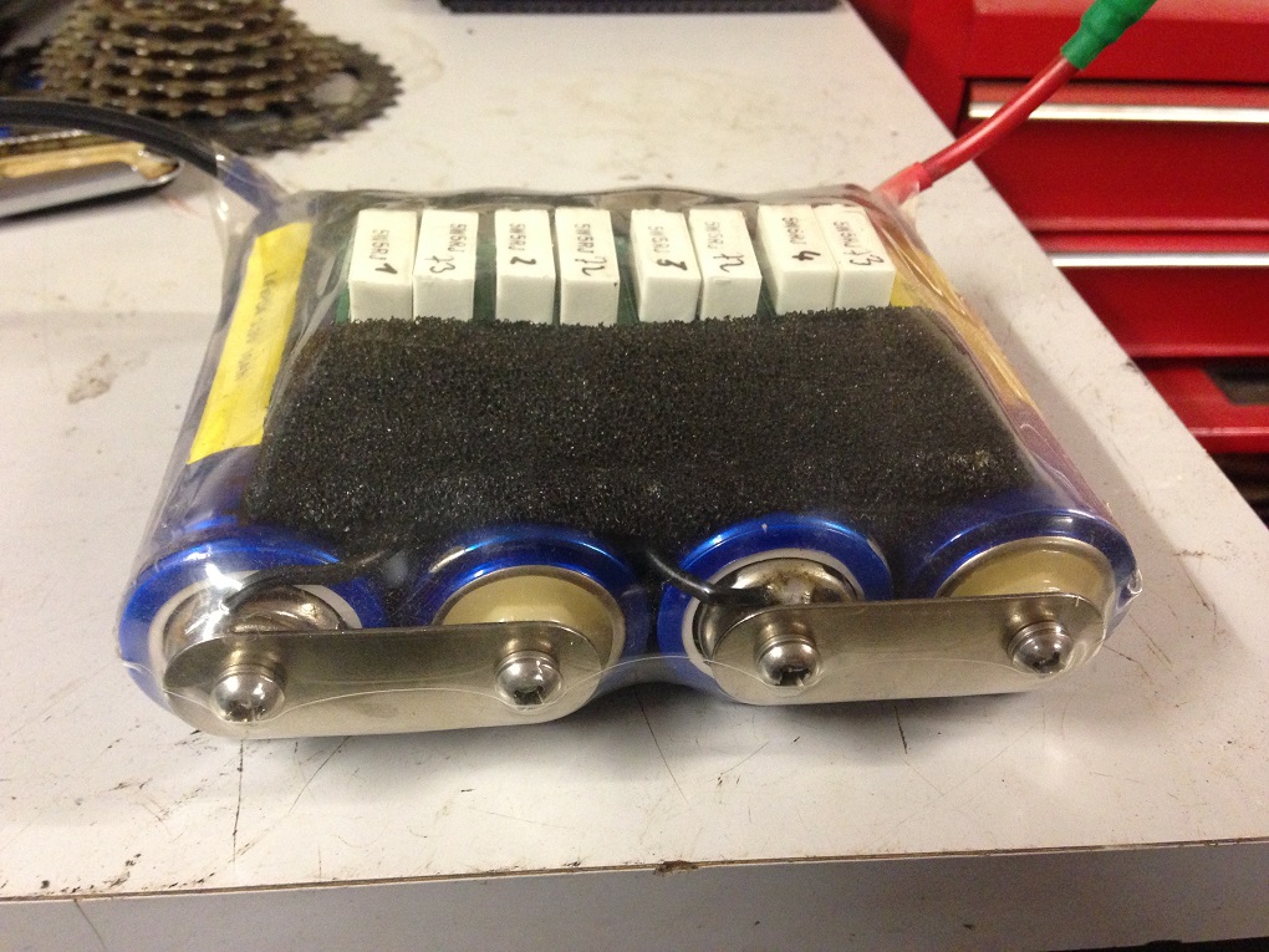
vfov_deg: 42.9
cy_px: 476
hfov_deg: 55.4
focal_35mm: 33
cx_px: 634
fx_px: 1210
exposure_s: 1/20
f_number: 2.4
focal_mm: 4.13
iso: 400
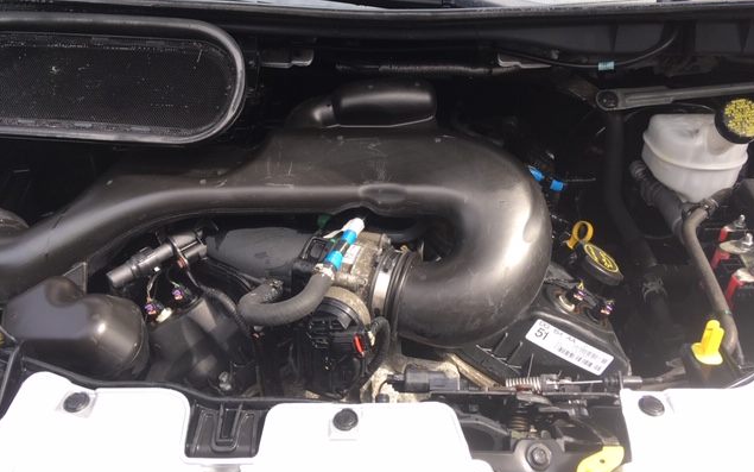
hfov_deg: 61.2
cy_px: 200
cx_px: 379
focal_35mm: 31
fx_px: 637
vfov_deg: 40.5
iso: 25
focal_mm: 4.15
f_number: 2.2
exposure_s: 1/260
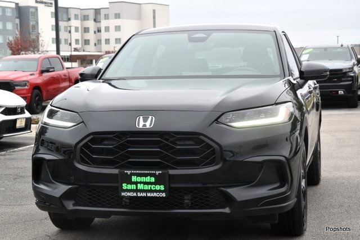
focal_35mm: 78
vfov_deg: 17.5
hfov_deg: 26.0
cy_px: 120
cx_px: 180
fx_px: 780
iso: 280
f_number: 8
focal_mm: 52
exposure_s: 1/250
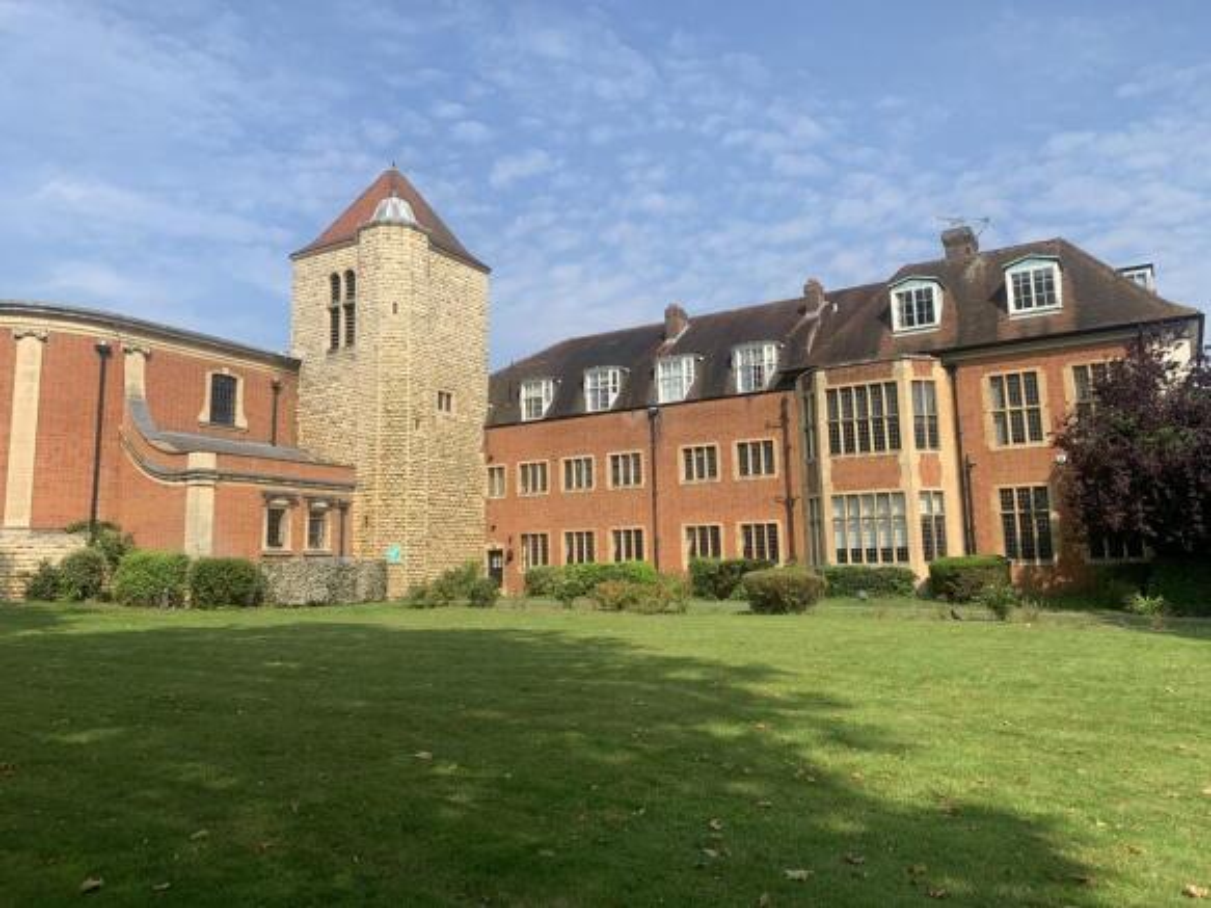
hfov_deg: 67.3
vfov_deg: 53.0
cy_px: 454
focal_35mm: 26
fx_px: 909
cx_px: 606
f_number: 1.8
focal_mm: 4.25
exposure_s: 1/2208
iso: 25
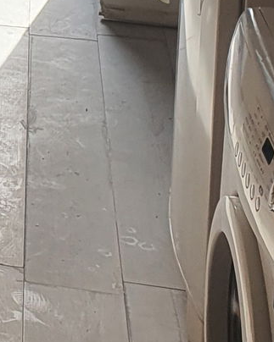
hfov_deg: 10.2
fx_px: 1359
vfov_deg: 12.8
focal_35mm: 134
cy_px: -314
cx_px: -356
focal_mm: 4.3
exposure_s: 1/273
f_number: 2.4
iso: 50
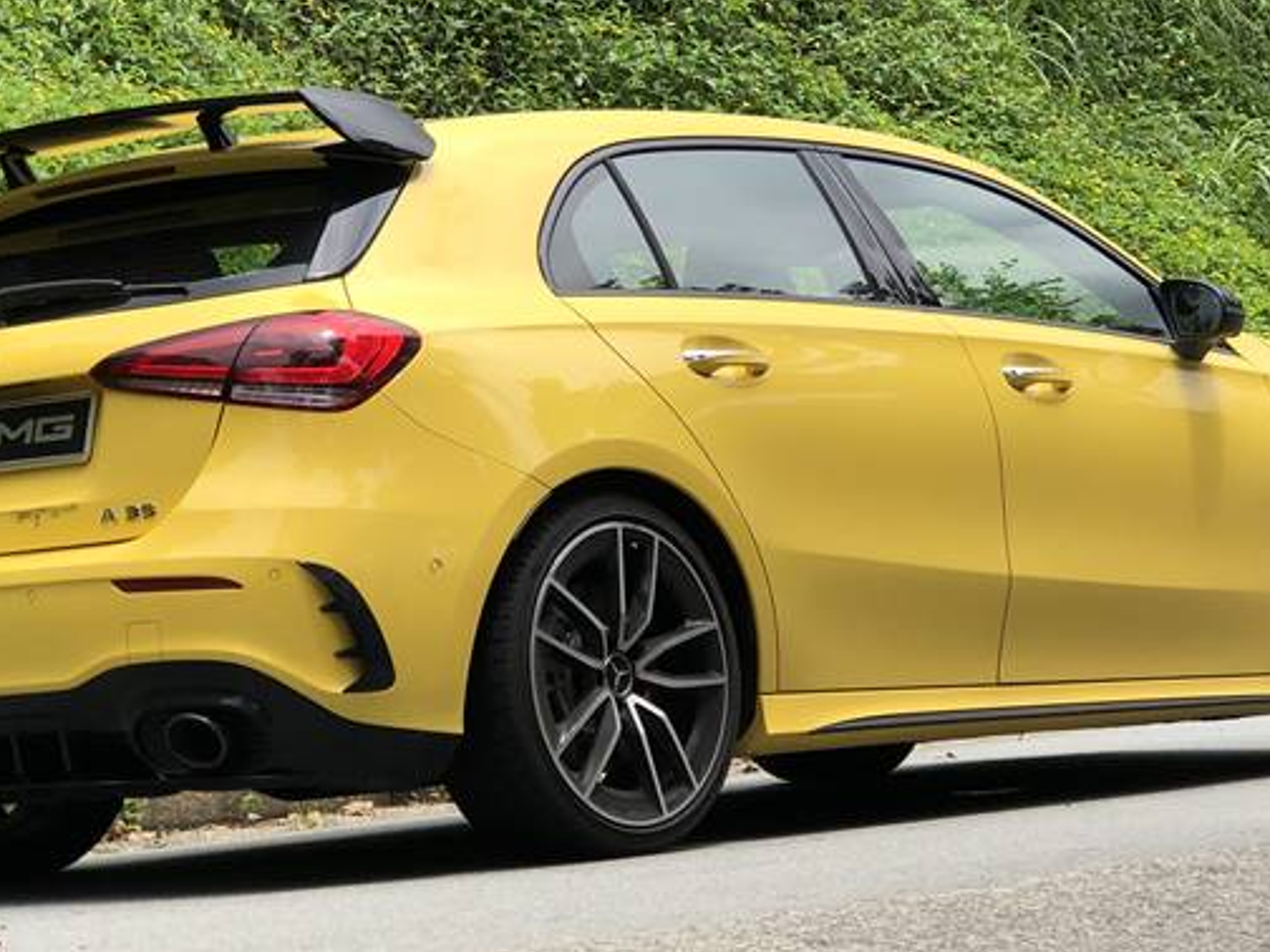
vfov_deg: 13.1
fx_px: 4146
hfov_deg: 17.4
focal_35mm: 113
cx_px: 605
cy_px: 244
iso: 32
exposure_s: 1/704
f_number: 2.8
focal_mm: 6.6
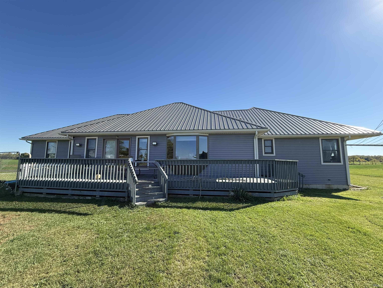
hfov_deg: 102.1
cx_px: 192
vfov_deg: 85.7
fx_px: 155
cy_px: 144
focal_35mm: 14
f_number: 2.2
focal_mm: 2.22
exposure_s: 1/518
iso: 64
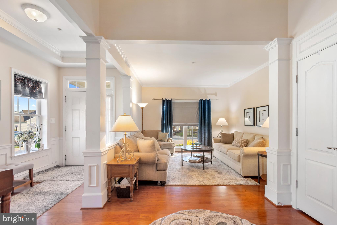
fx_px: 140
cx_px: 168
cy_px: 112
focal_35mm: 15
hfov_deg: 100.4
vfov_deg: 77.3
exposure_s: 1/20
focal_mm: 10
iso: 400
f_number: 9
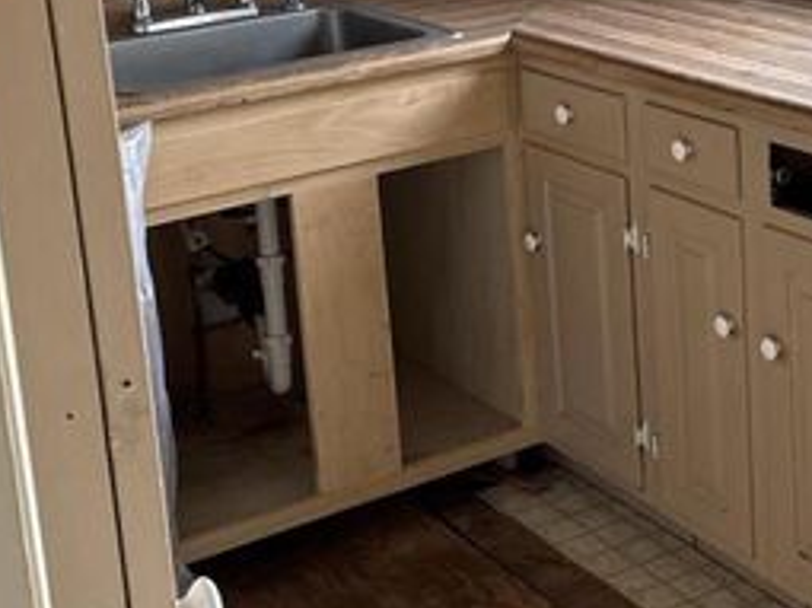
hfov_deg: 33.7
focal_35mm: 56
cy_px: 406
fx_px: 1313
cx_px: 602
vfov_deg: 25.9
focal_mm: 6.76
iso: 200
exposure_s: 1/108
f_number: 1.78
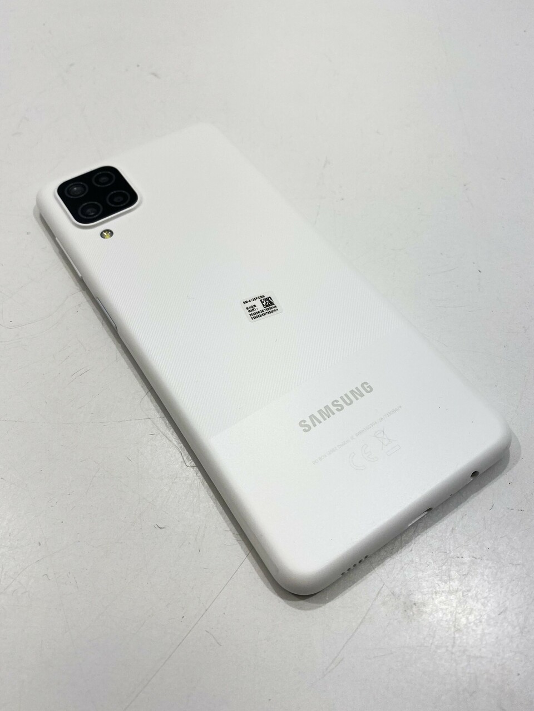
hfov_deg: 53.1
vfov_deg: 67.3
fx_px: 535
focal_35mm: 26
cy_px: 356
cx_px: 267
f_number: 1.8
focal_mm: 4.25
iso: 32
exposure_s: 1/456
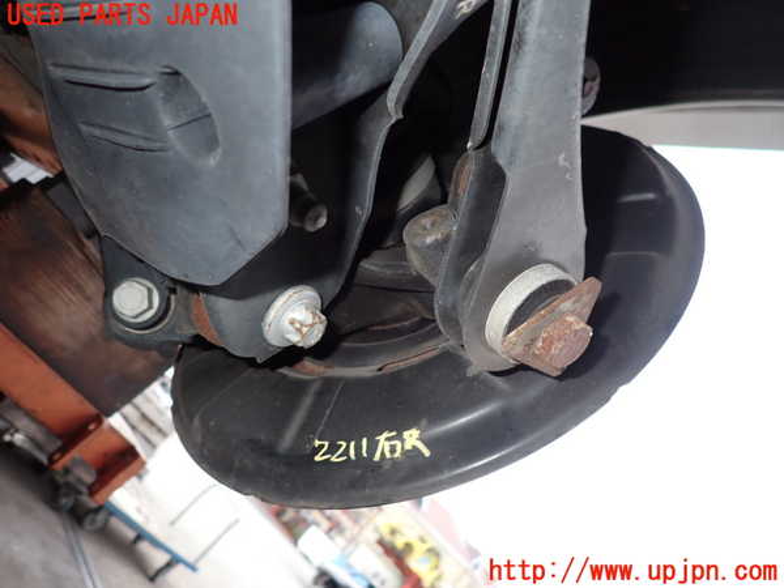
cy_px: 294
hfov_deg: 69.4
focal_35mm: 25
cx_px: 392
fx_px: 566
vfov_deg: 54.9
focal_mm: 4.5
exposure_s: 1/30
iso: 100
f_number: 5.6
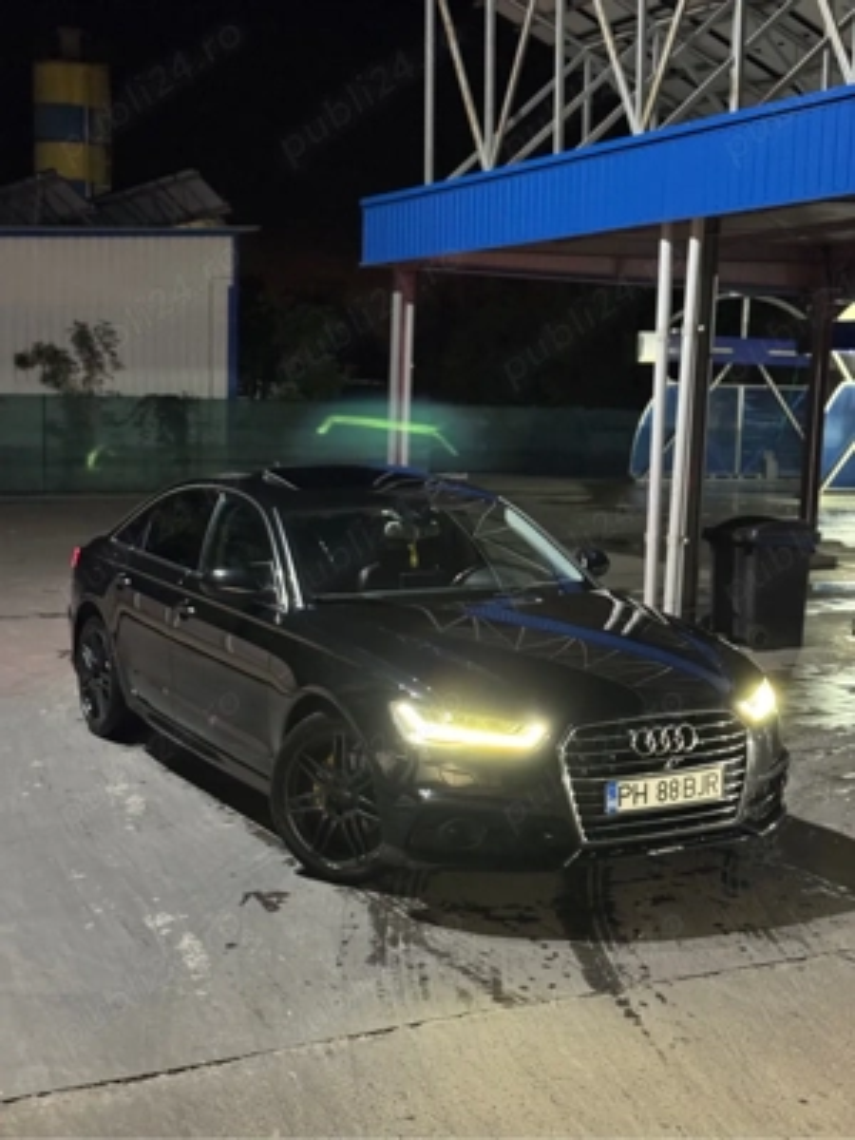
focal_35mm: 48
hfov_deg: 30.3
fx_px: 1581
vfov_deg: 39.7
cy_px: 570
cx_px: 428
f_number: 1.78
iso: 800
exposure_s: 1/20
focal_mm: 6.76
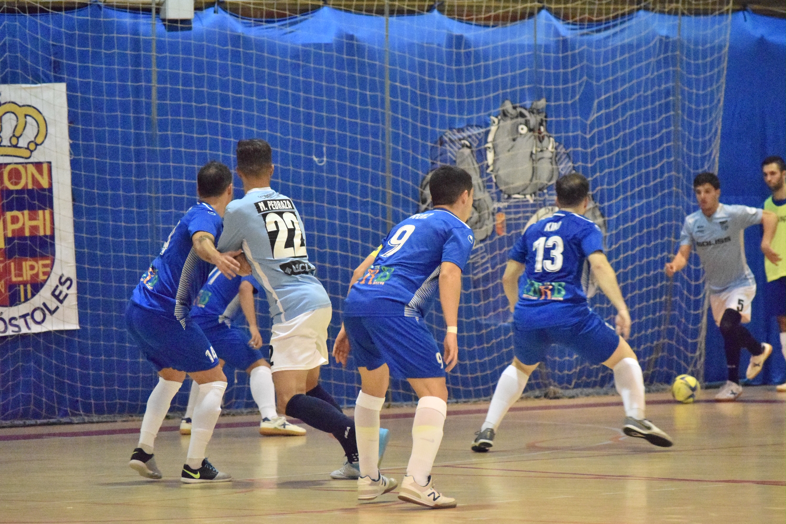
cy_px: 262
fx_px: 4585
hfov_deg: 9.8
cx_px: 393
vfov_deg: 6.5
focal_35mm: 210
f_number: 5
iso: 12800
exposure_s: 1/400
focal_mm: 140
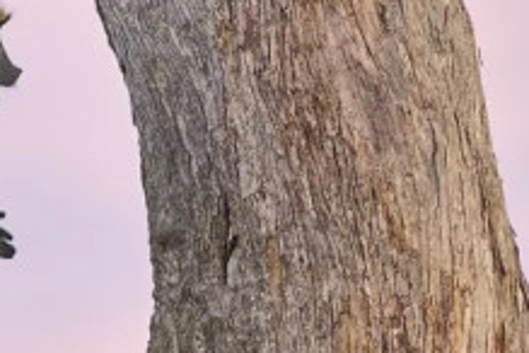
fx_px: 21364
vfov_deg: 0.9
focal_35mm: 1454
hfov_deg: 1.4
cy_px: 624
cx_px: -483
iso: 900
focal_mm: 300
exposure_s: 1/1000
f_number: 4
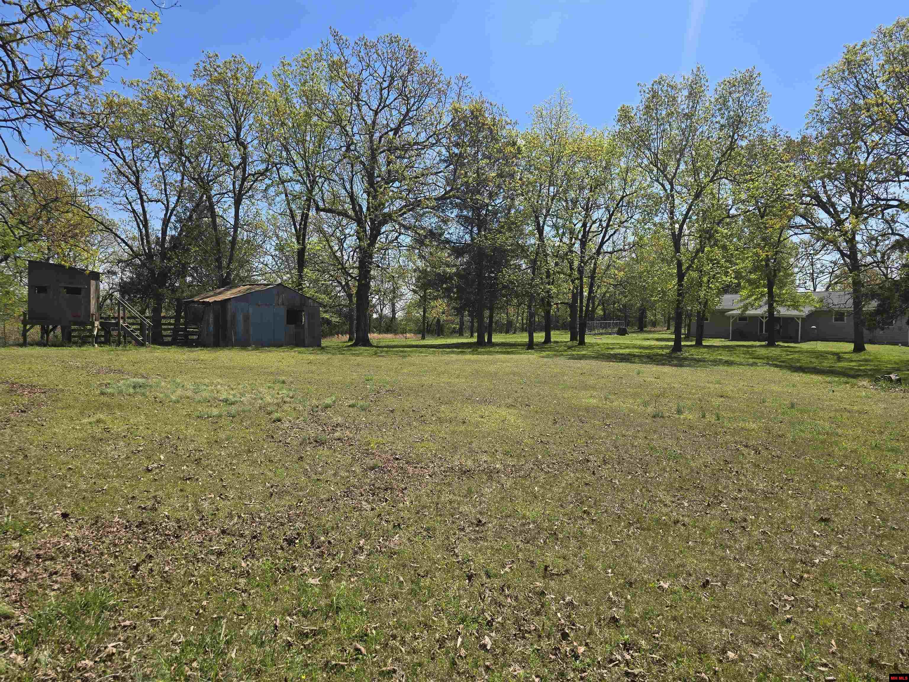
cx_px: 454
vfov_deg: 58.9
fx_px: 604
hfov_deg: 73.9
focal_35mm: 23
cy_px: 341
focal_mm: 6.3
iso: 12
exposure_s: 1/773
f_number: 1.7
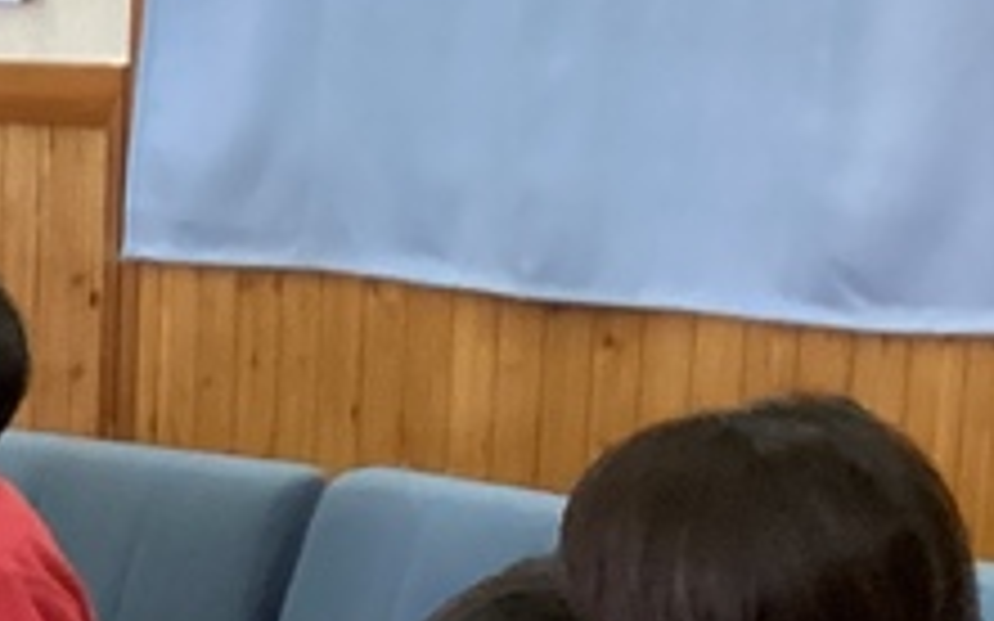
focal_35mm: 149
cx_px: -1232
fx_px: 4035
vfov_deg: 8.6
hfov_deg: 11.9
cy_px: 932
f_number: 2.4
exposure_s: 1/60
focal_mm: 3.3
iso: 250
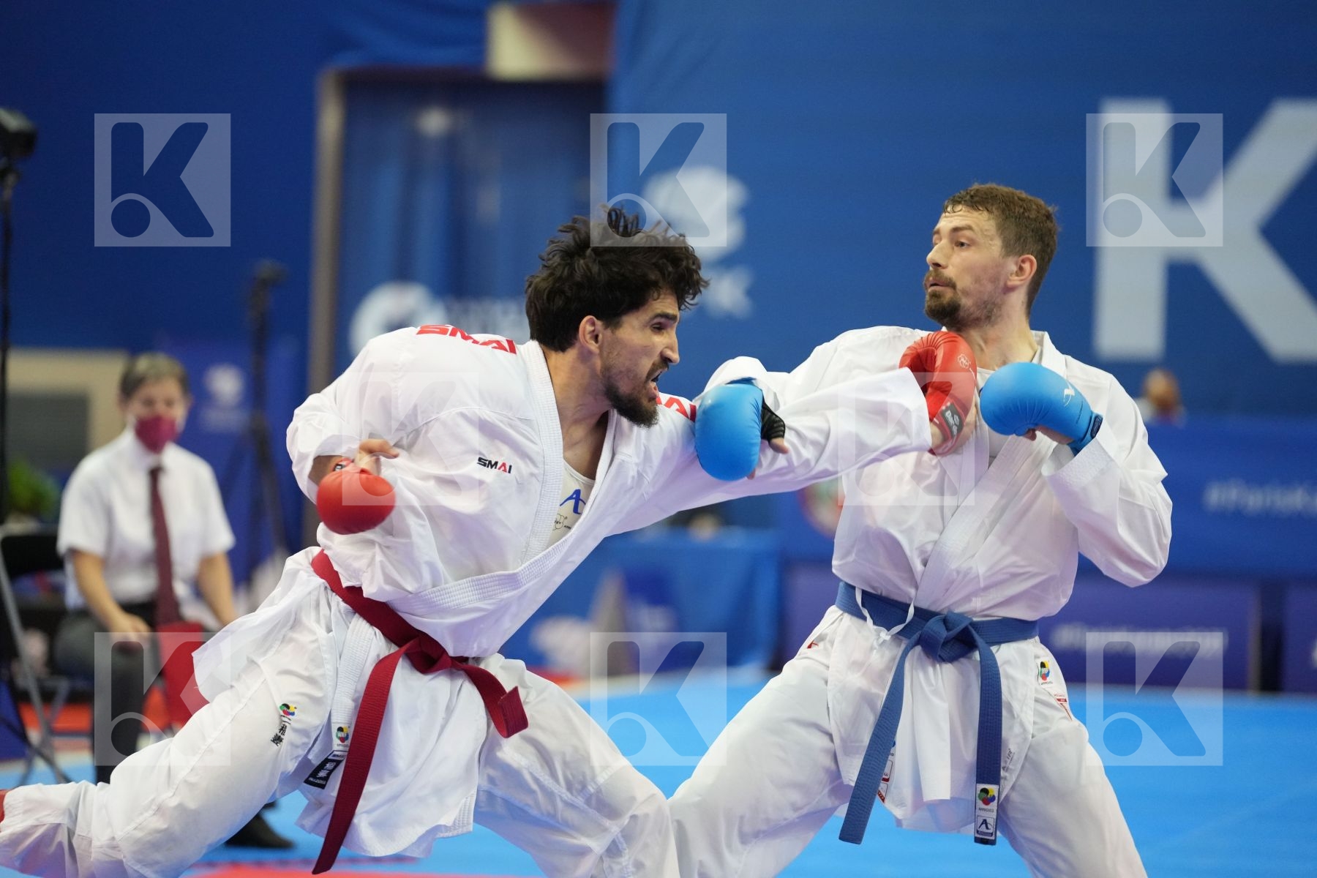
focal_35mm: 156
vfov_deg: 8.8
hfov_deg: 13.2
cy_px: 439
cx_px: 658
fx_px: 5707
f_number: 2.8
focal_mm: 156
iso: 4000
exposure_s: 1/1000
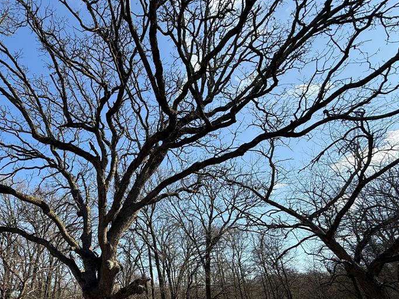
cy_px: 197
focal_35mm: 21
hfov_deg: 76.3
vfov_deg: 62.0
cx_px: 131
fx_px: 242
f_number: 2.2
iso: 50
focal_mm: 2.22
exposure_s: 1/901
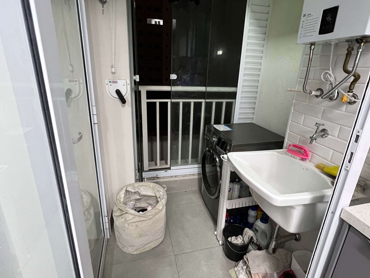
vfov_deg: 71.6
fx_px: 192
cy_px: 137
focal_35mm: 18
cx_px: 191
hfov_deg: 87.7
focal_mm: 1.57
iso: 640
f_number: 1.8
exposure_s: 1/60
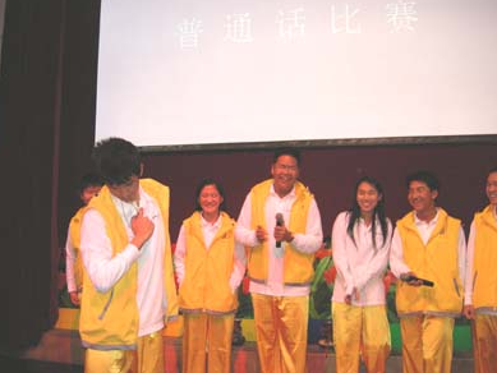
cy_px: 184
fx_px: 546
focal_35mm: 38
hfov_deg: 49.0
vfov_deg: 37.7
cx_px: 244
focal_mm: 6.1
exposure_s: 1/45
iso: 160
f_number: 2.8
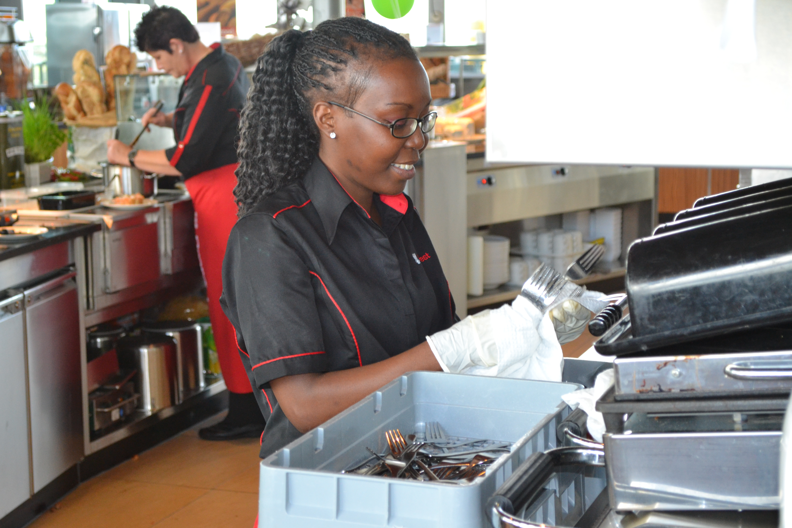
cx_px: 396
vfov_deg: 19.7
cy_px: 264
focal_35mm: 69
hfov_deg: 29.2
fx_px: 1518
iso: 1250
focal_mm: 46
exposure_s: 1/60
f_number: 5.3
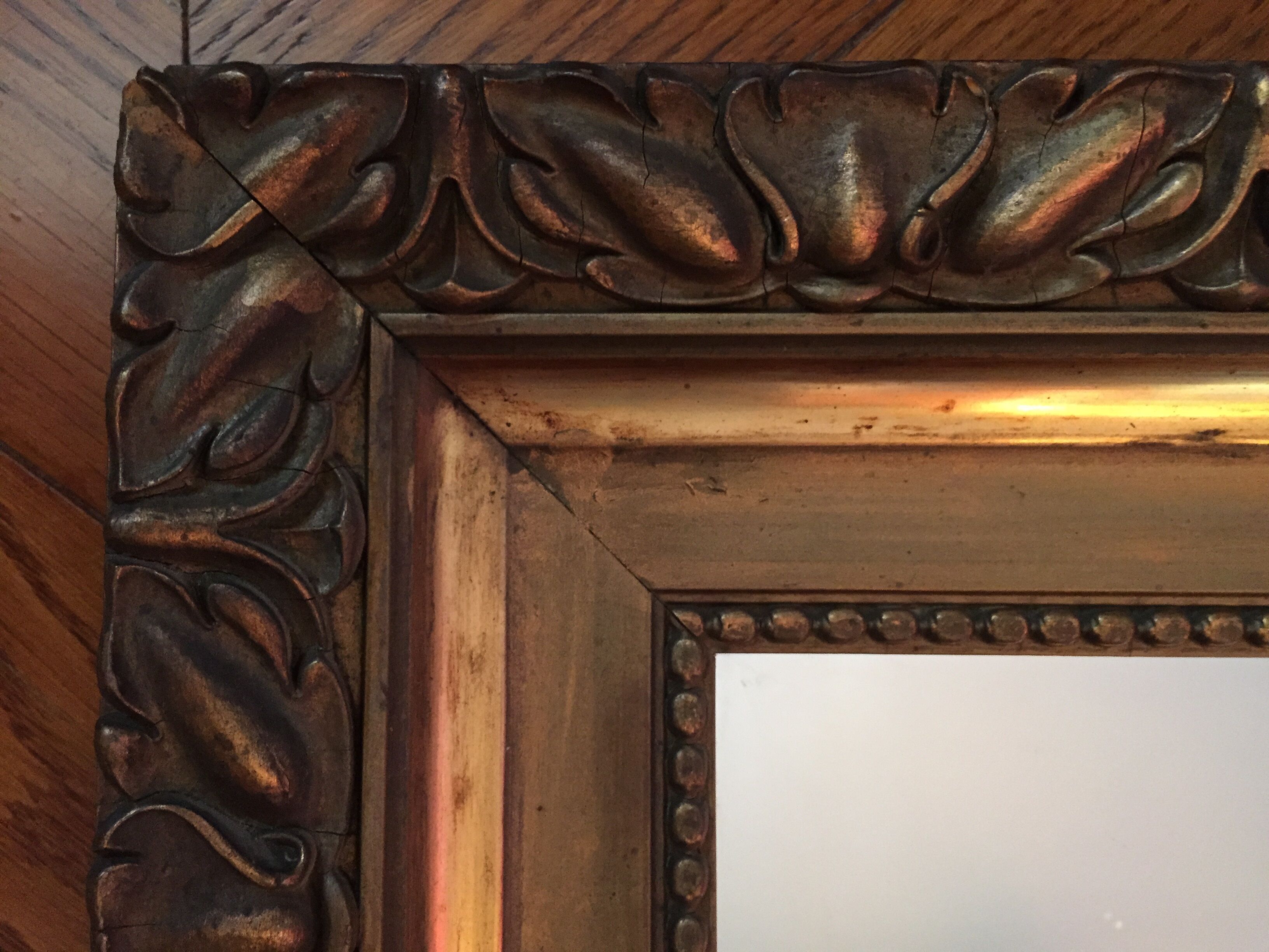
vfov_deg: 48.2
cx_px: 634
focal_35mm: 29
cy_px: 476
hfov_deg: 61.7
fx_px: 1063
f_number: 2.2
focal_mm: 4.15
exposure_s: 1/15
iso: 250
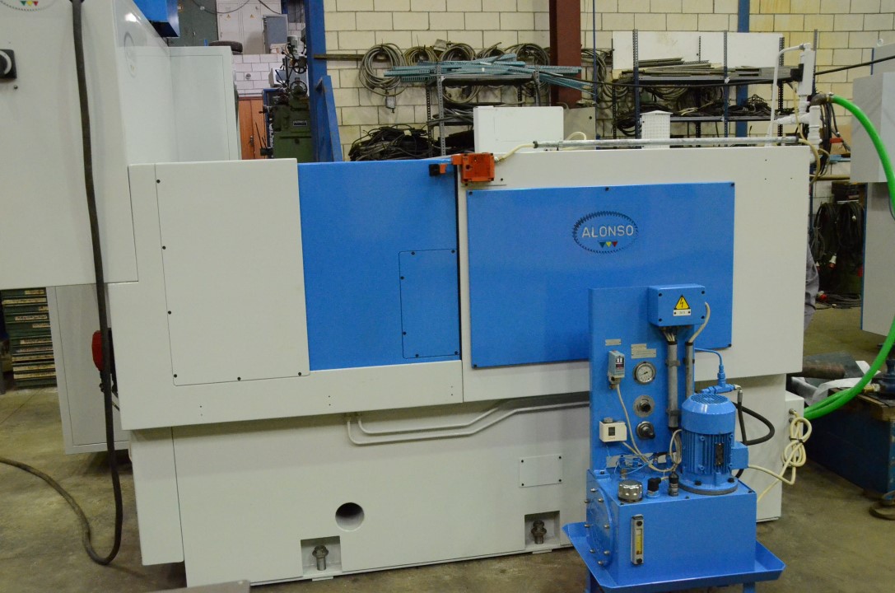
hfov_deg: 57.3
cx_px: 448
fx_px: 819
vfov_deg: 39.8
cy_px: 296
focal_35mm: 33
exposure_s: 1/160
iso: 6400
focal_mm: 22
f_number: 6.3
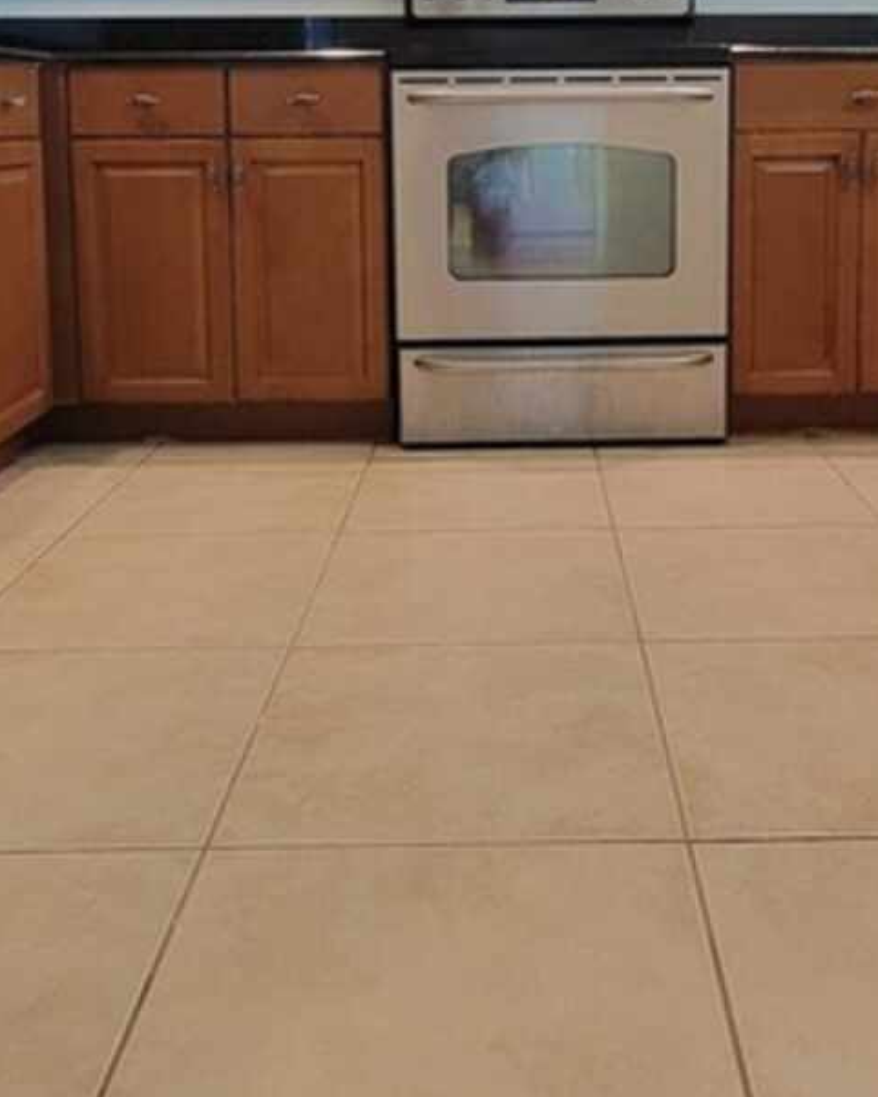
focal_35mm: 36
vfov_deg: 47.9
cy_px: 246
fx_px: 1169
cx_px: 549
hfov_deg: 40.9
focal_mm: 2.2
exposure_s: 1/60
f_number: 2.2
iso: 320
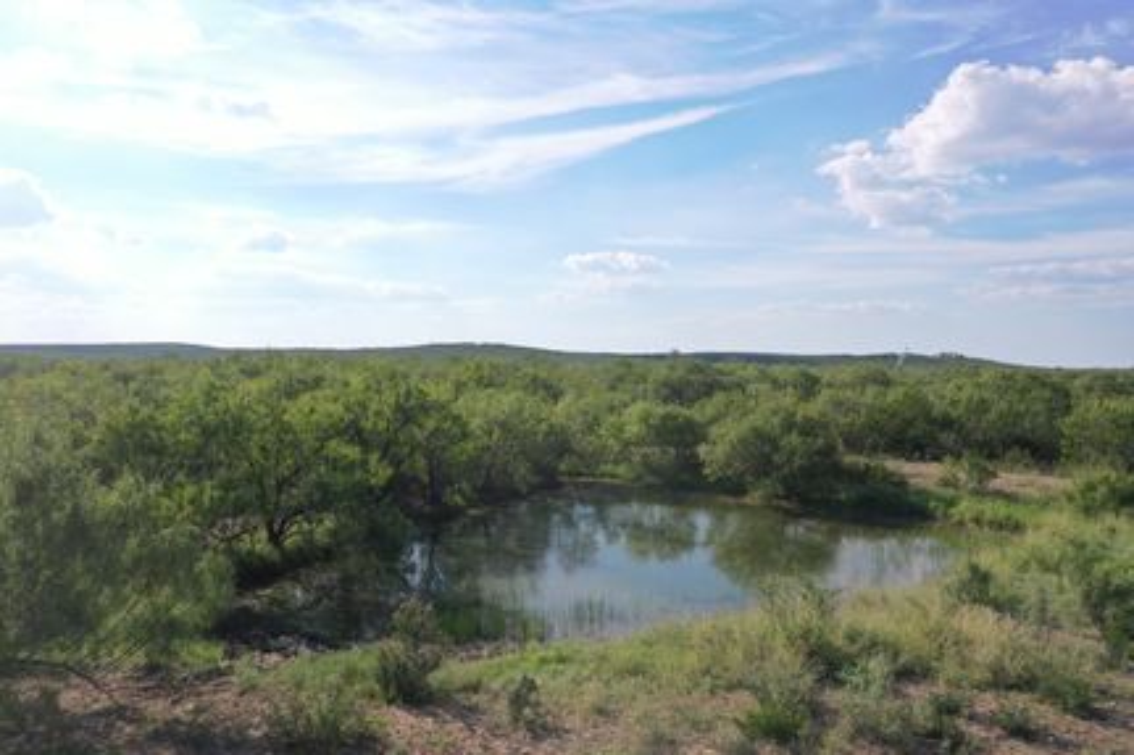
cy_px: 378
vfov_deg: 46.4
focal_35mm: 28
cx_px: 567
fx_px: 882
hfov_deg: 65.5
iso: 100
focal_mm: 10.26
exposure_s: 1/500
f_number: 5.6
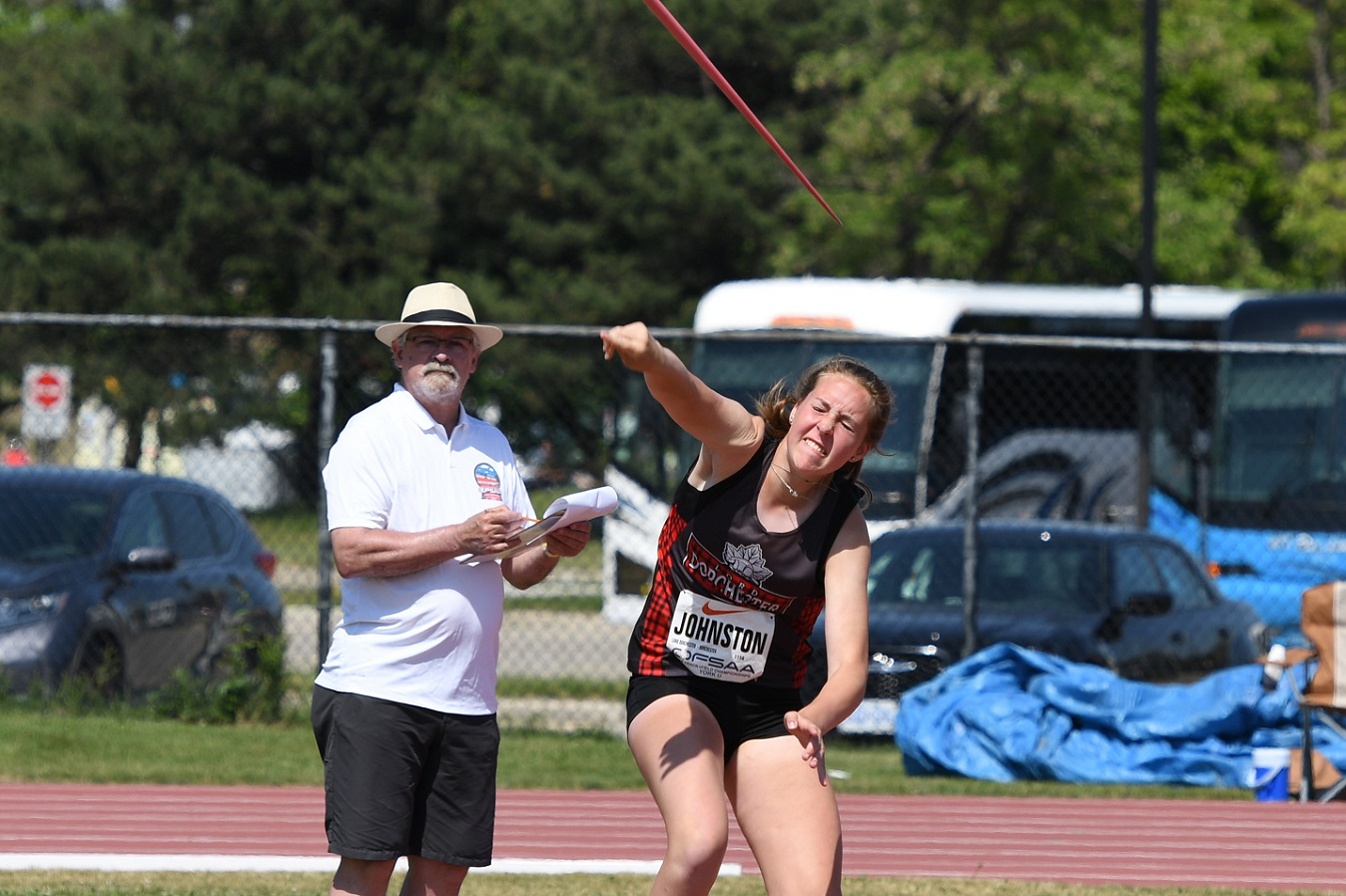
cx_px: 673
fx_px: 8971
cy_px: 448
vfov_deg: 5.7
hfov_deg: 8.6
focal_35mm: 240
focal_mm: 160
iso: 100
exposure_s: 1/1000
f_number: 5
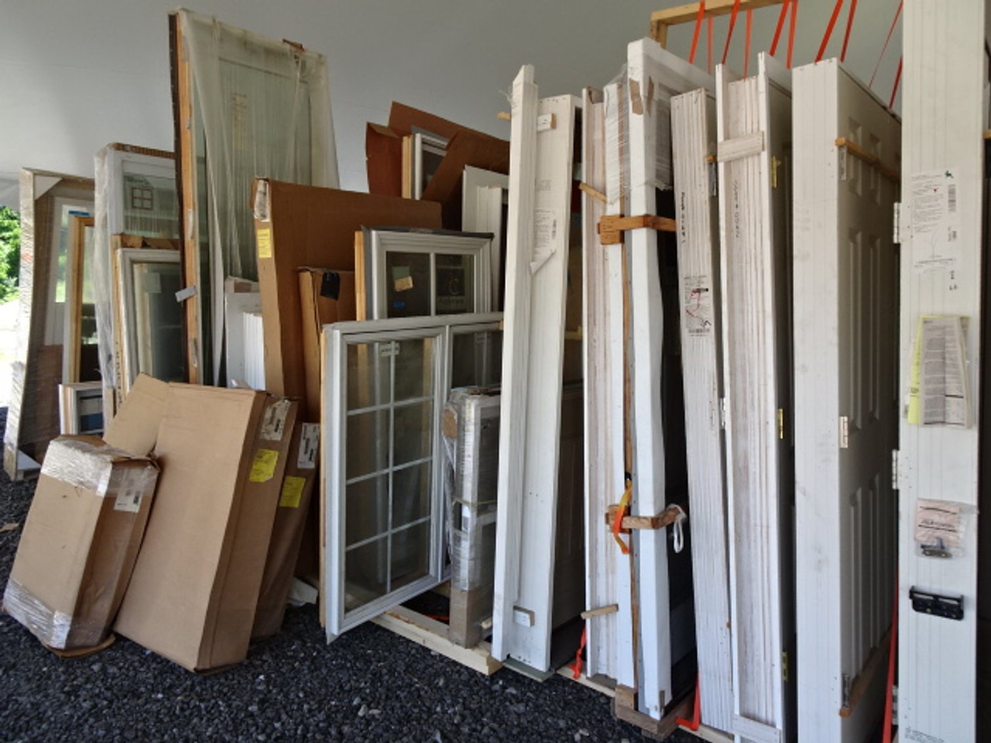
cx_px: 496
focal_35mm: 24
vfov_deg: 56.8
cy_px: 372
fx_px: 687
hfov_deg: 71.6
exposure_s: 1/125
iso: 80
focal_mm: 4.1
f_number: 3.5
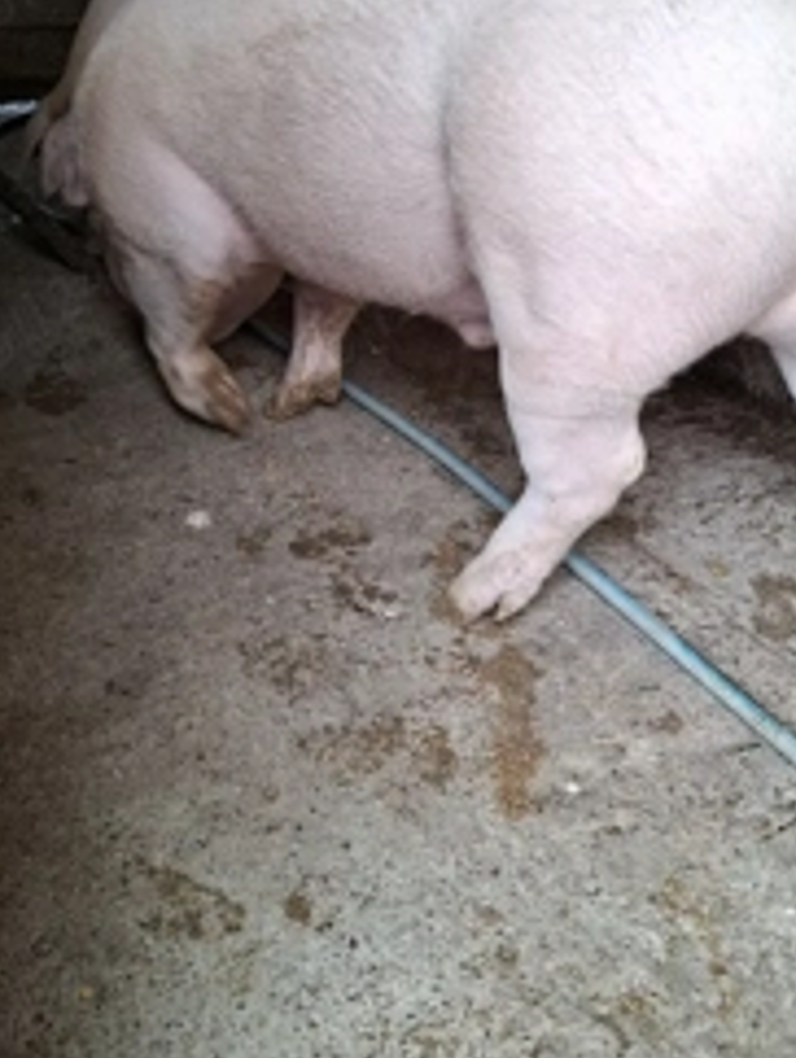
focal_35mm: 38
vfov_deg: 48.2
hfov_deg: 37.7
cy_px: 367
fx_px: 1163
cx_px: 472
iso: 64
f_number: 1.8
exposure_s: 1/100
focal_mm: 5.54
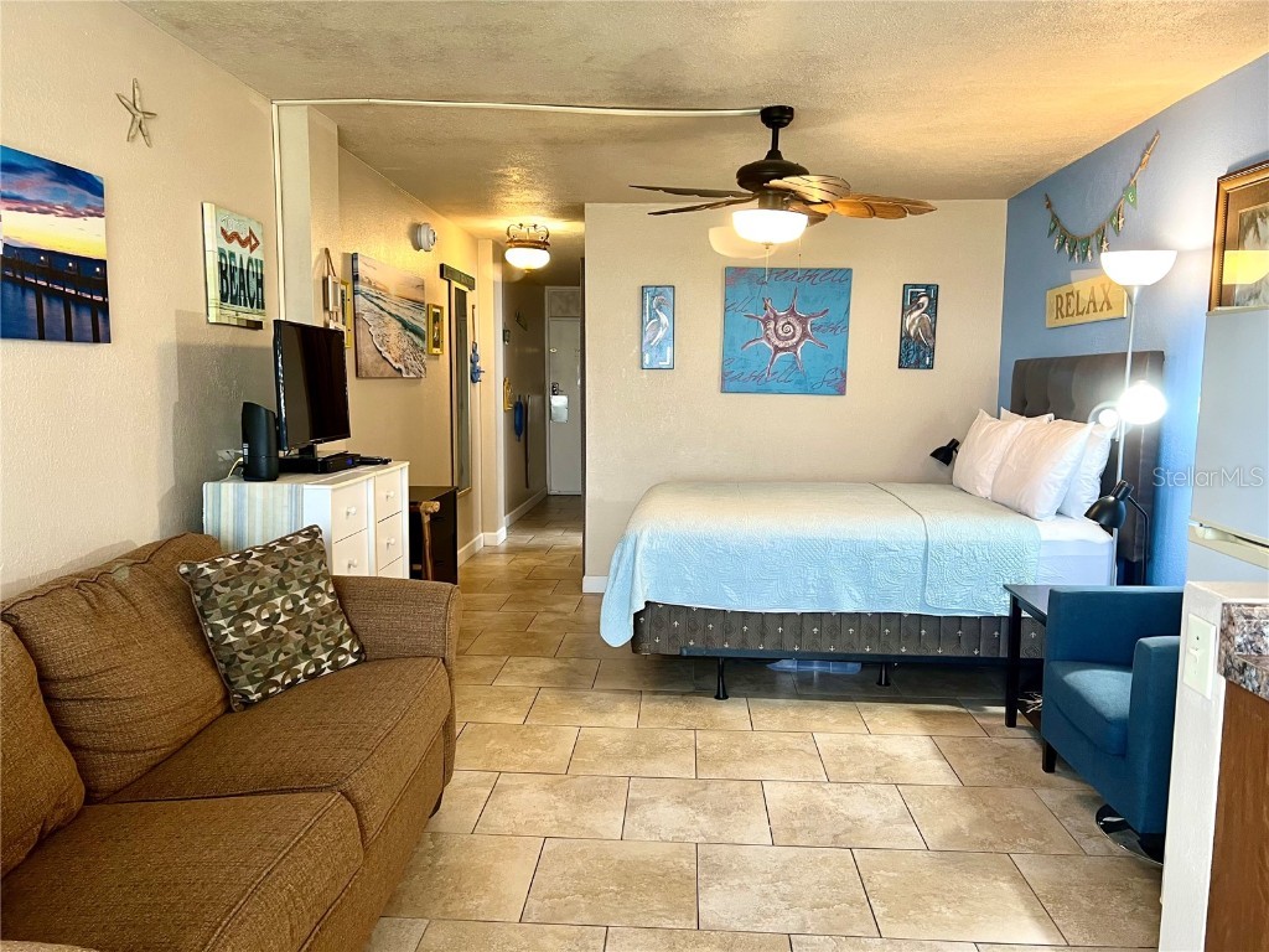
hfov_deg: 67.3
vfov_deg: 53.1
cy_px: 476
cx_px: 634
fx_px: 953
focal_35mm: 26
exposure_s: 1/60
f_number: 1.5
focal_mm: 5.7
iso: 160
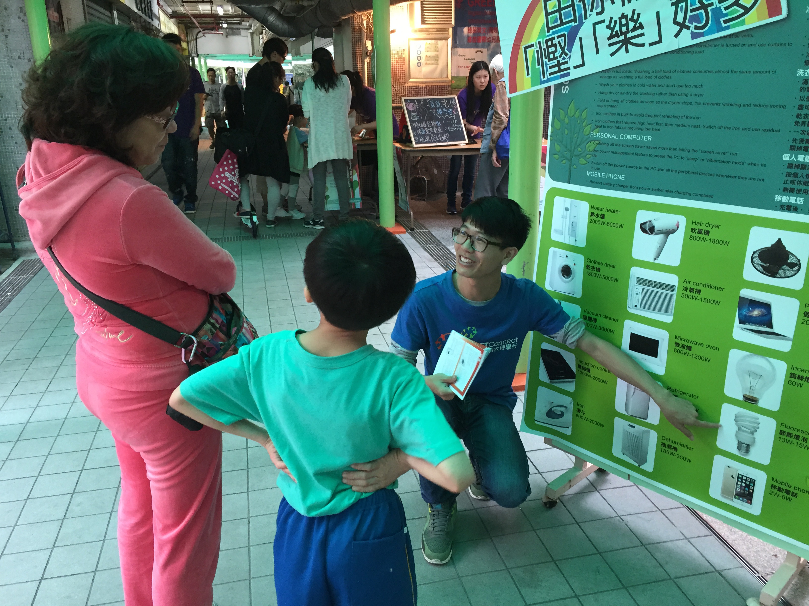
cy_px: 303
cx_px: 404
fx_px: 678
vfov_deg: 48.2
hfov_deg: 61.7
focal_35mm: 29
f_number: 2.2
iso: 100
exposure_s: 1/30
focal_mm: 4.15
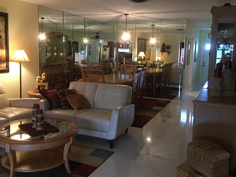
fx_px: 239
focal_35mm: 35
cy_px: 80
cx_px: 105
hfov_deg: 52.5
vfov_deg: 40.7
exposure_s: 1/15
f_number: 2.2
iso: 80
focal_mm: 4.15
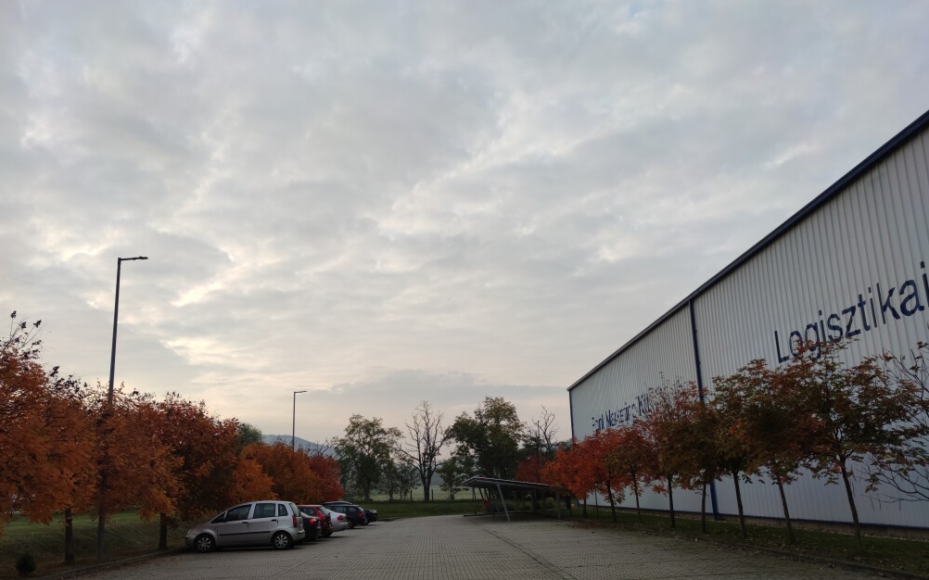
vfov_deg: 47.3
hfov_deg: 70.4
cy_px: 347
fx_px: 658
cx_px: 461
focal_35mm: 26
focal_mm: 6.72
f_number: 1.69
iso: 50
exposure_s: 1/203
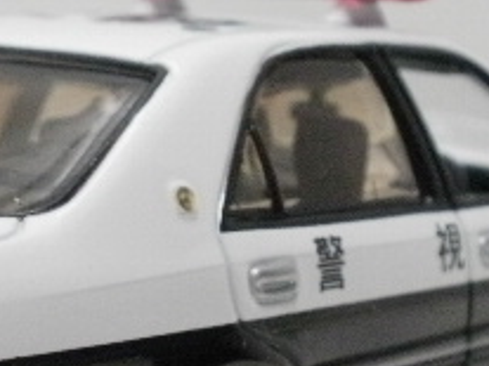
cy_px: 243
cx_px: 73
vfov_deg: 10.9
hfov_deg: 14.4
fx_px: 1920
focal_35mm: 136
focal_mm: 7.7
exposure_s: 1/15
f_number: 4
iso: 400
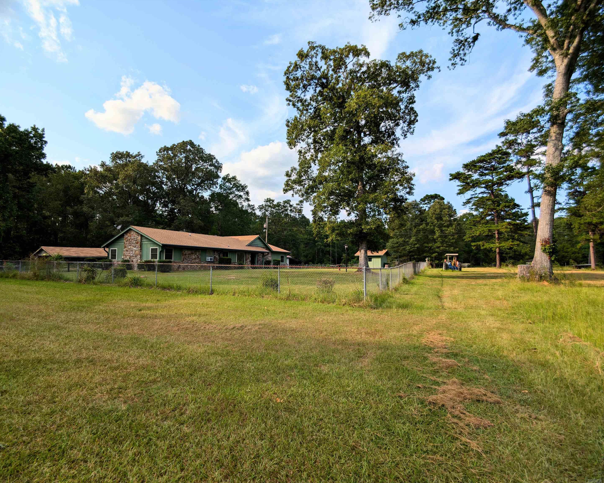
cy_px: 241
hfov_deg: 68.1
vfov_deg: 56.8
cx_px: 287
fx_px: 447
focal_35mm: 25
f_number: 1.68
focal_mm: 6.9
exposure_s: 1/703
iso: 20
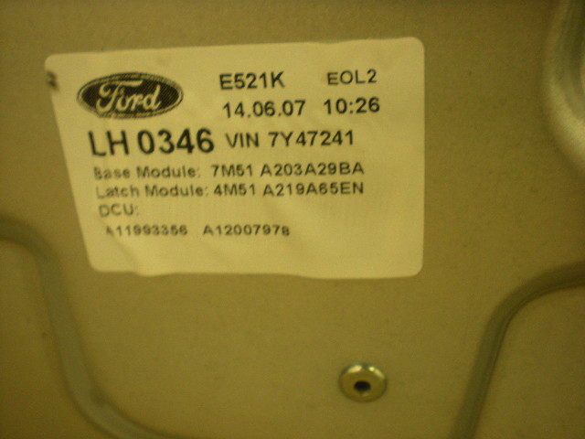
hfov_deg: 49.0
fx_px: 642
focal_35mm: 38
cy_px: 220
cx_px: 292
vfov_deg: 37.7
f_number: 3.1
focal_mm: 6.3
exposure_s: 1/30
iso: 200
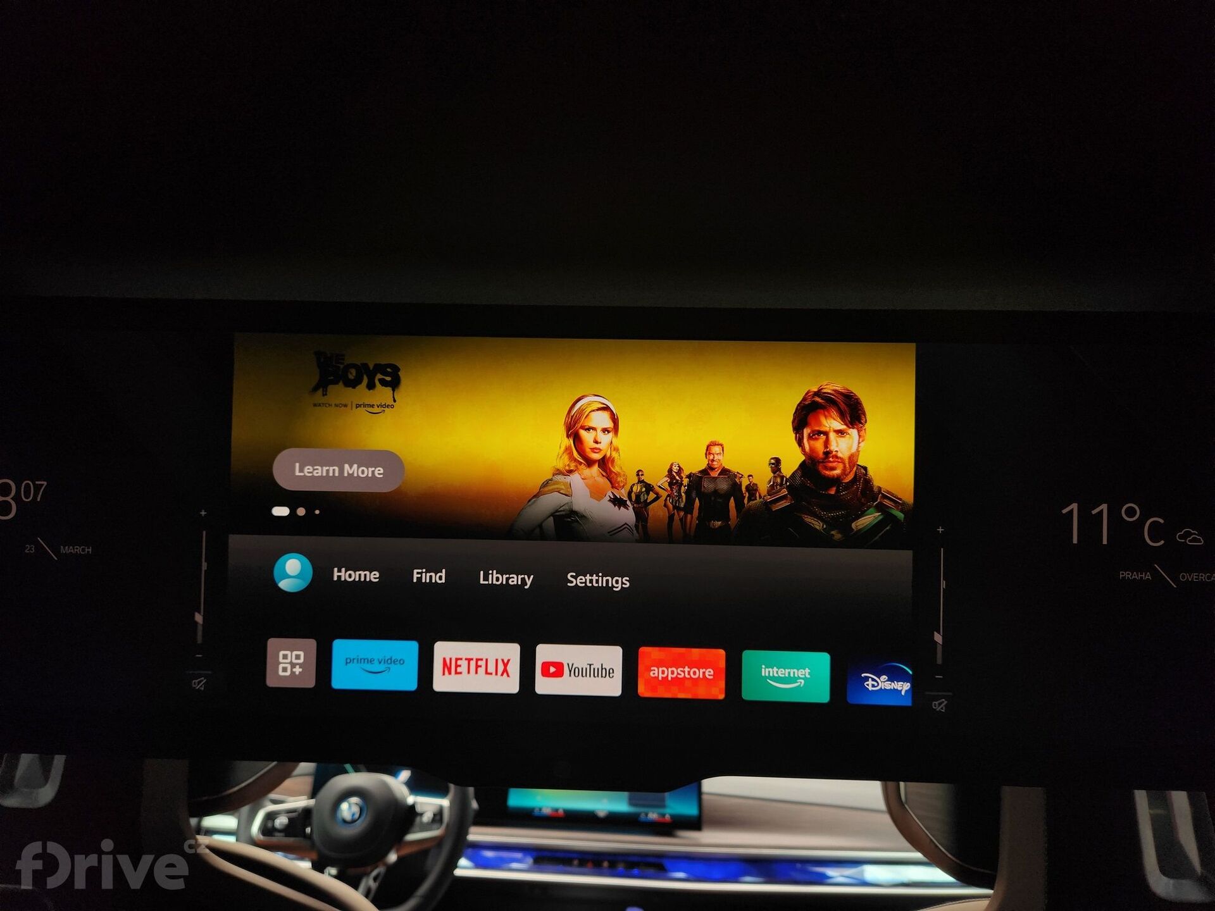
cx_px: 608
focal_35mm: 23
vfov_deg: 58.9
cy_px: 456
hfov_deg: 73.9
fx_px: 807
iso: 40
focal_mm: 5.4
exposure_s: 1/50
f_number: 1.8
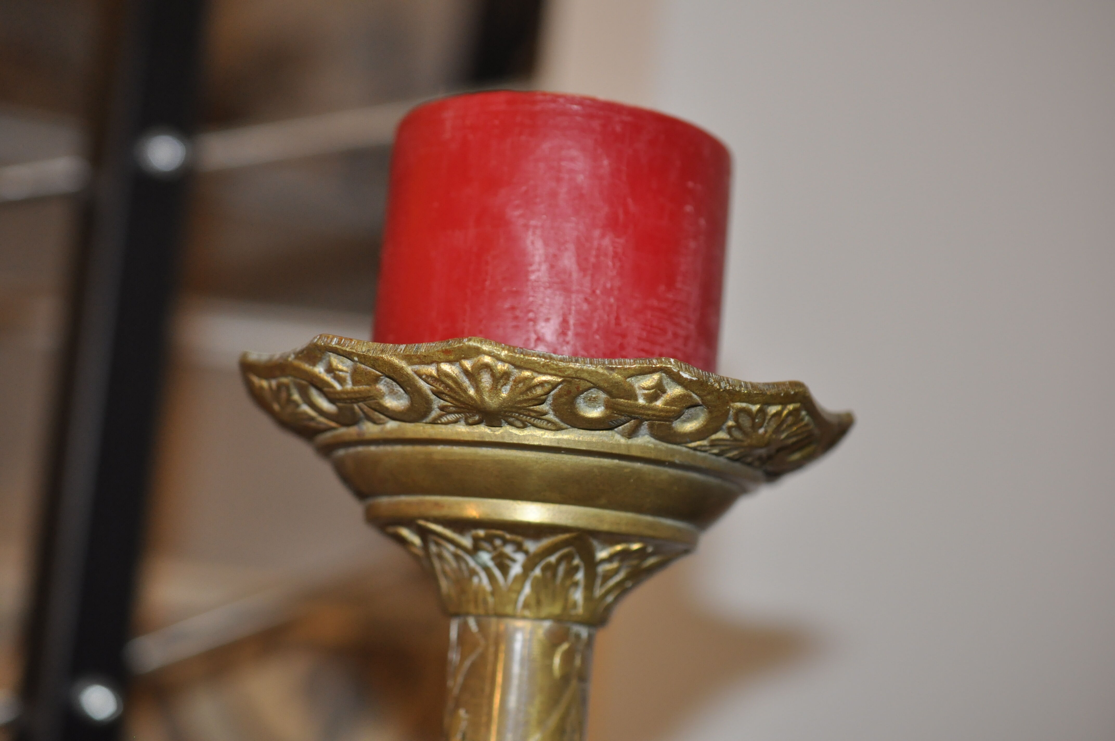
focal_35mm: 60
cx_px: 558
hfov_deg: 33.4
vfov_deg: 22.6
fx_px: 1856
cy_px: 370
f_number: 4
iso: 800
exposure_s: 1/60
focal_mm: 40
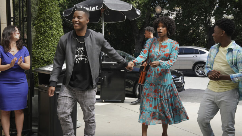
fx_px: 347
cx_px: 121
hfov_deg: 38.5
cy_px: 65
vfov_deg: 22.2
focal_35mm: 54
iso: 2500
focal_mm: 51
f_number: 18
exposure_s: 1/400
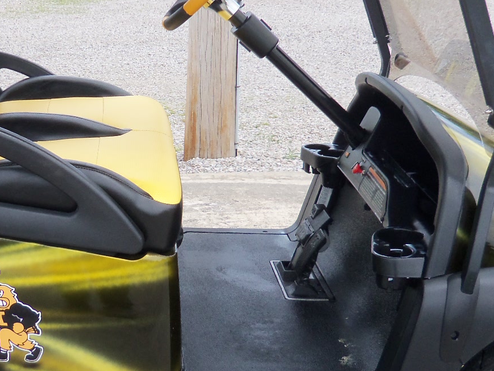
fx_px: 942
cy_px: 150
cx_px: 139
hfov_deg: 29.0
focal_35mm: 66
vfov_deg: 22.2
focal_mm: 5.1
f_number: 3.9
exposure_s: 1/250
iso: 64
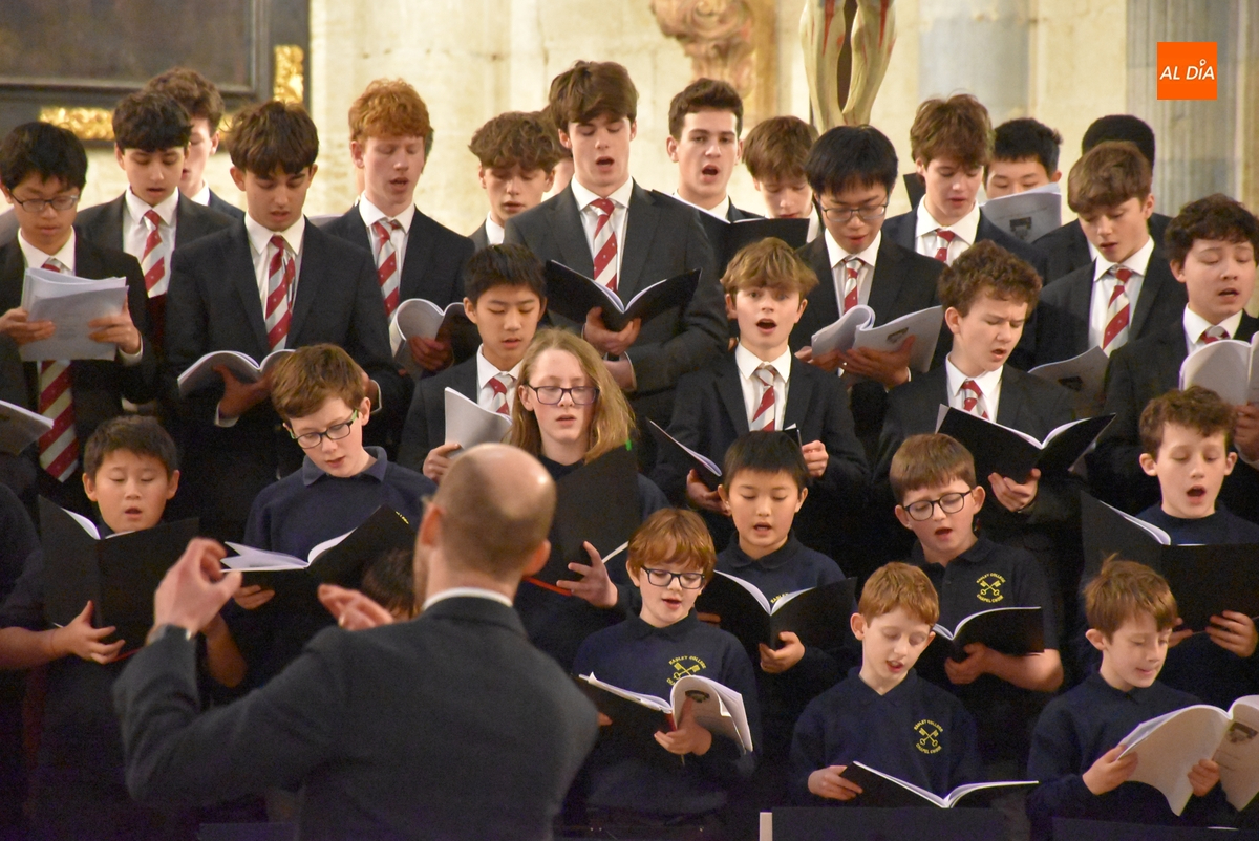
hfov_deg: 9.8
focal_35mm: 210
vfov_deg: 6.6
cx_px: 630
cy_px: 420
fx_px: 7349
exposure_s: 1/60
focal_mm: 140
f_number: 5.6
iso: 12800
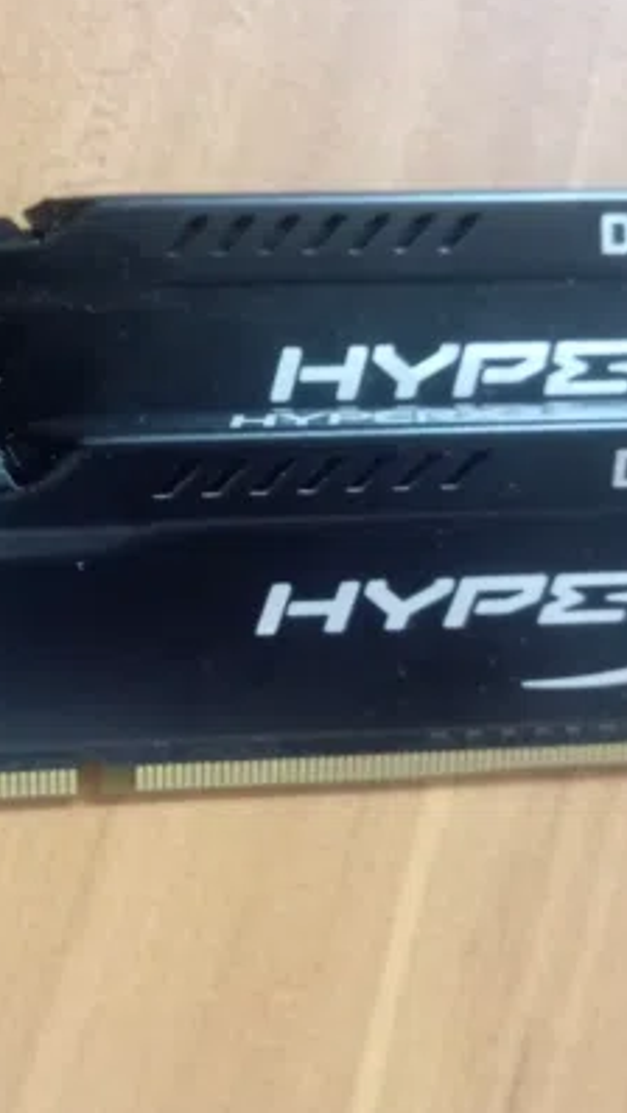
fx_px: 1448
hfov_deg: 24.2
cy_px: 515
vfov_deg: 42.1
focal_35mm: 49
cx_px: 162
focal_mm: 4.22
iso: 2461
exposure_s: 1/16.7
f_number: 1.8
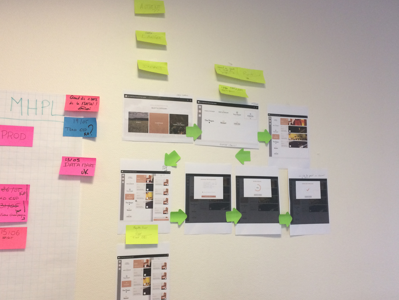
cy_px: 152
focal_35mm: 32
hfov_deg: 56.8
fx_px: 369
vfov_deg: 44.2
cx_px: 205
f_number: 2.2
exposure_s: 1/33
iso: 160
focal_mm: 4.15
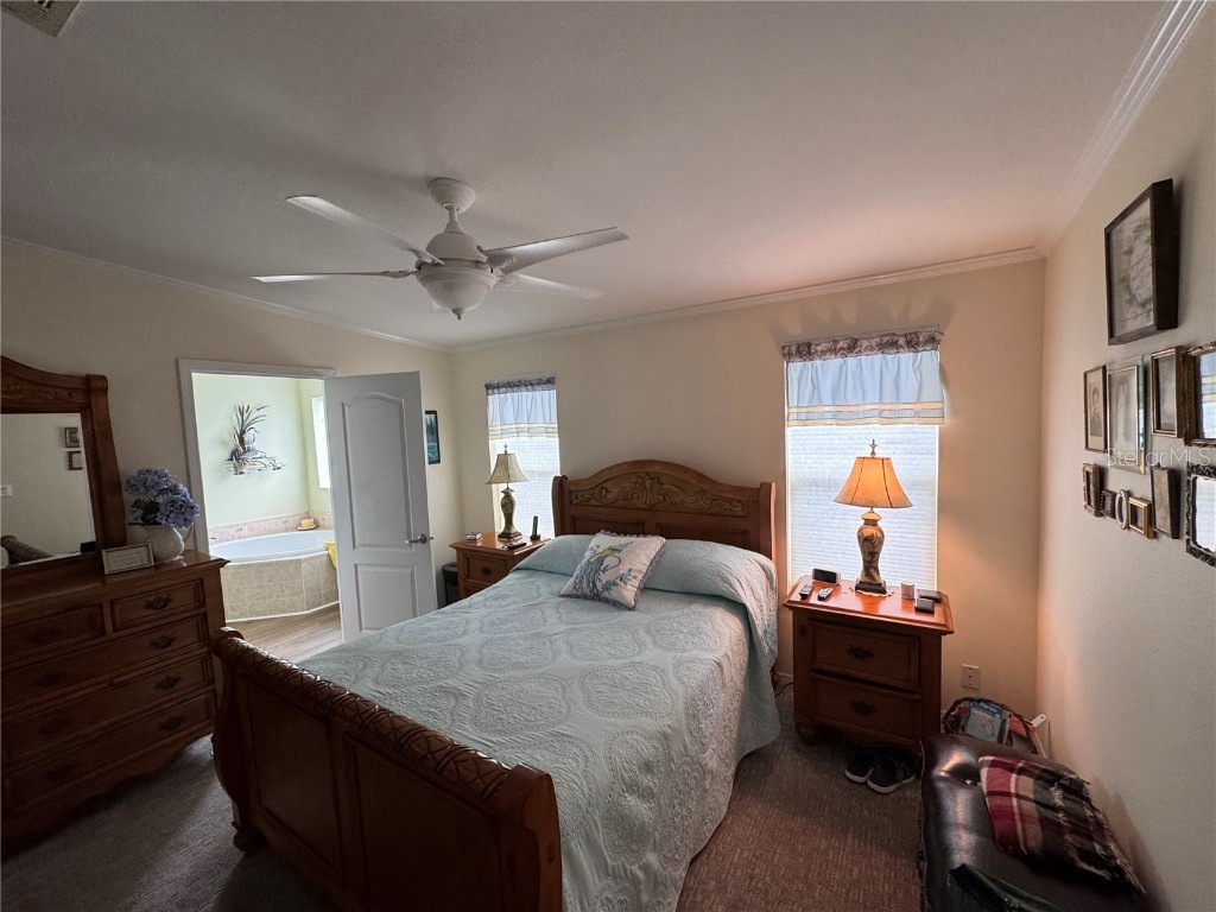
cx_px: 608
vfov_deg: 85.7
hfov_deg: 102.1
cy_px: 456
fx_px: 492
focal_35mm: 14
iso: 200
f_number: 2.2
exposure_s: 1/120
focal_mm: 2.22
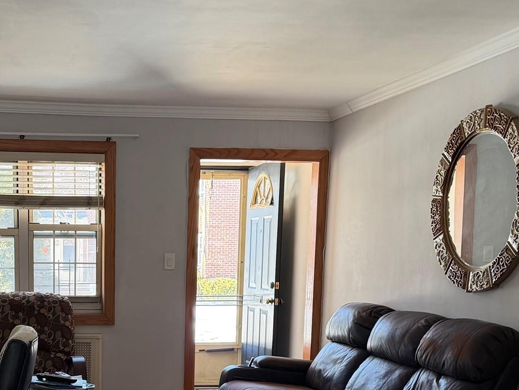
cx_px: 86
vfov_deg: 26.0
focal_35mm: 54
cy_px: 361
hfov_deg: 34.2
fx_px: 810
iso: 250
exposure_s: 1/120
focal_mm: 6.76
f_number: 1.78
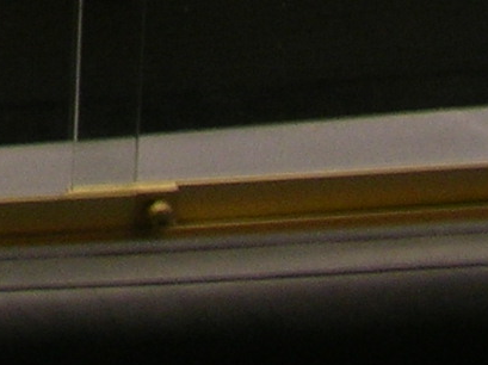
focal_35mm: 222
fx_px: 3127
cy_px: -711
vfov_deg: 6.2
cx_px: -682
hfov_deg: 8.2
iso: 61
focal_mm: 5.8
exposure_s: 1/3.9
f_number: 3
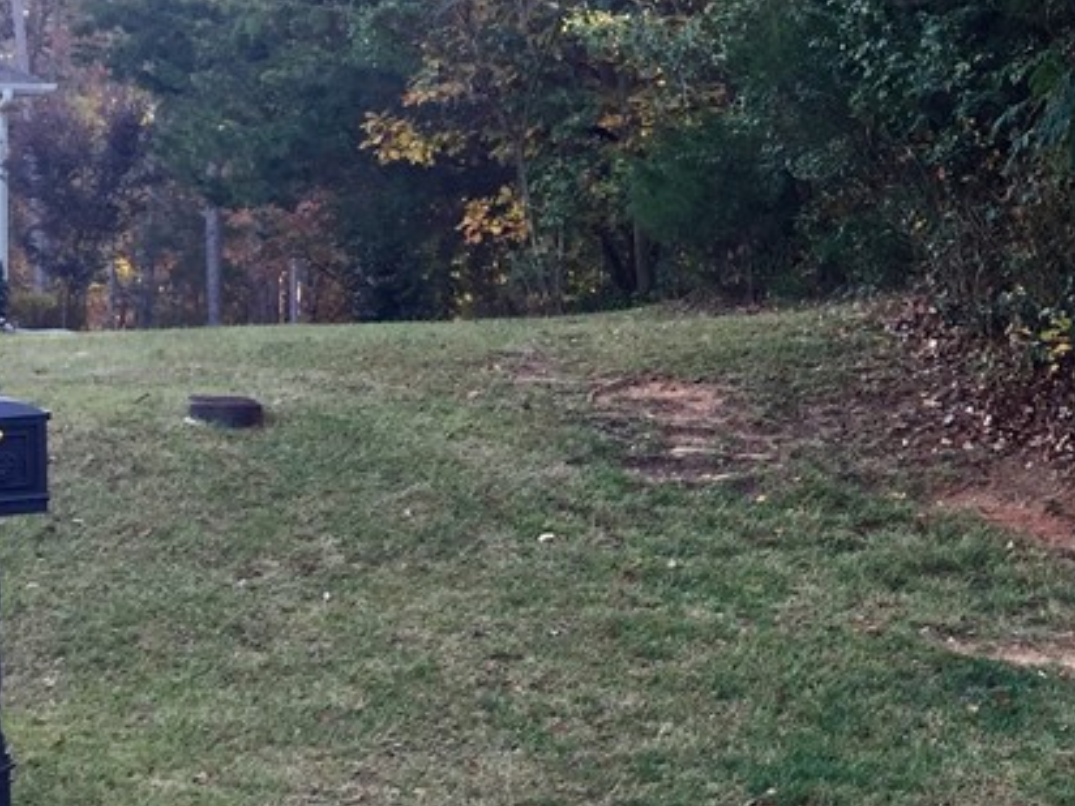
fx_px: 2236
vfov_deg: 20.3
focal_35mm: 72
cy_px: 201
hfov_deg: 25.0
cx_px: 1195
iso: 32
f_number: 2.2
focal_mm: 4.15
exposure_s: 1/60
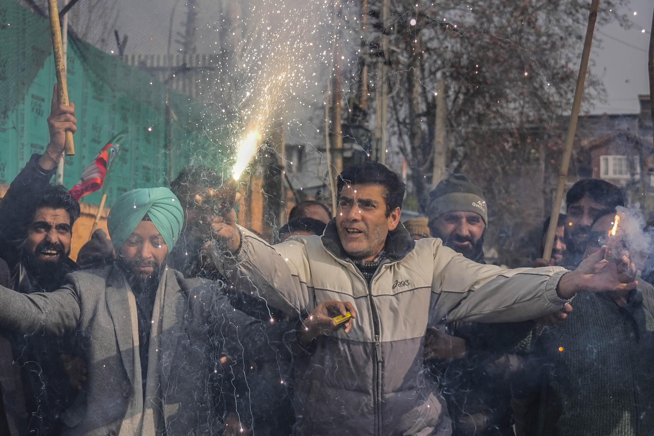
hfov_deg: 23.1
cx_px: 345
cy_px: 155
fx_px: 1599
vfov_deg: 15.5
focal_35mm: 88
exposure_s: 1/6400
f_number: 4
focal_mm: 30
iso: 400
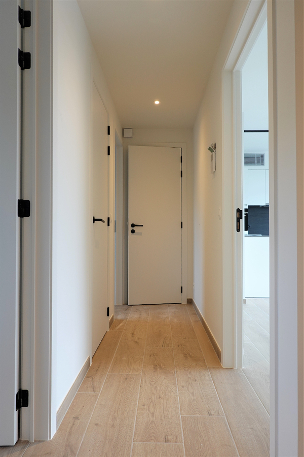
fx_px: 304
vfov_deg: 73.7
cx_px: 152
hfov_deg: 53.1
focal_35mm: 24
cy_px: 228
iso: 125
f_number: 3.5
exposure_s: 1/30
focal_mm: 9
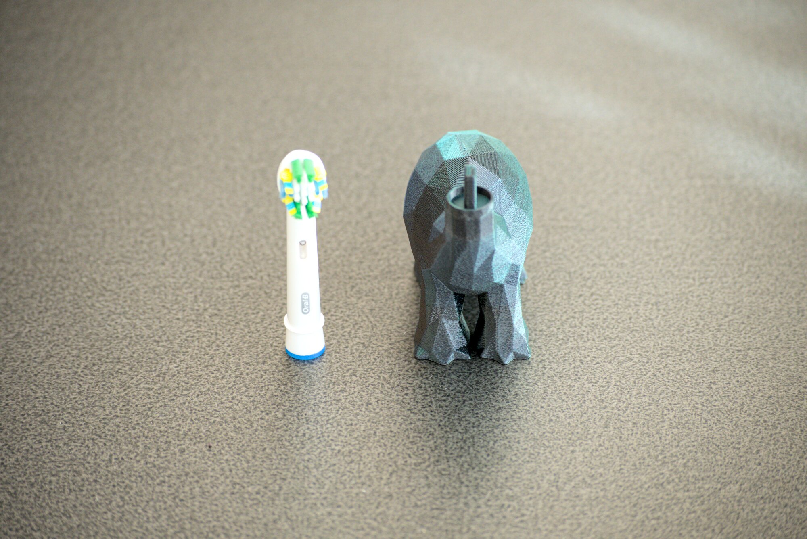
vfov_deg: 9.7
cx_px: 404
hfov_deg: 14.4
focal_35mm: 142
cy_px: 270
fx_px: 3185
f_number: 4.2
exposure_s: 1/125
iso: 900
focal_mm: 95
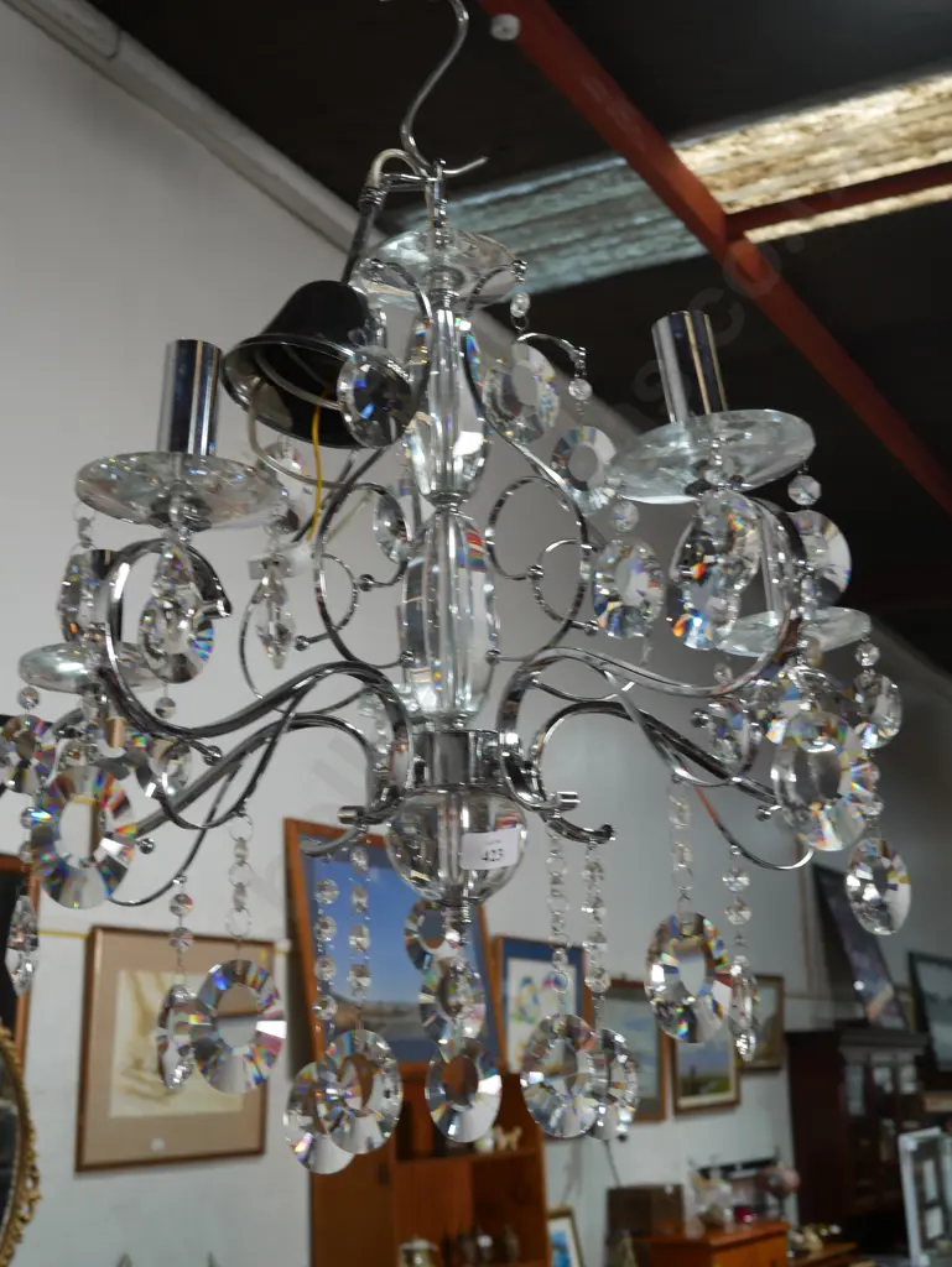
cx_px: 476
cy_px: 634
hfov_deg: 34.4
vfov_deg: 44.8
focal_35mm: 42
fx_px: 1539
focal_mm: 21
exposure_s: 1/60
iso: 250
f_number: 4.6
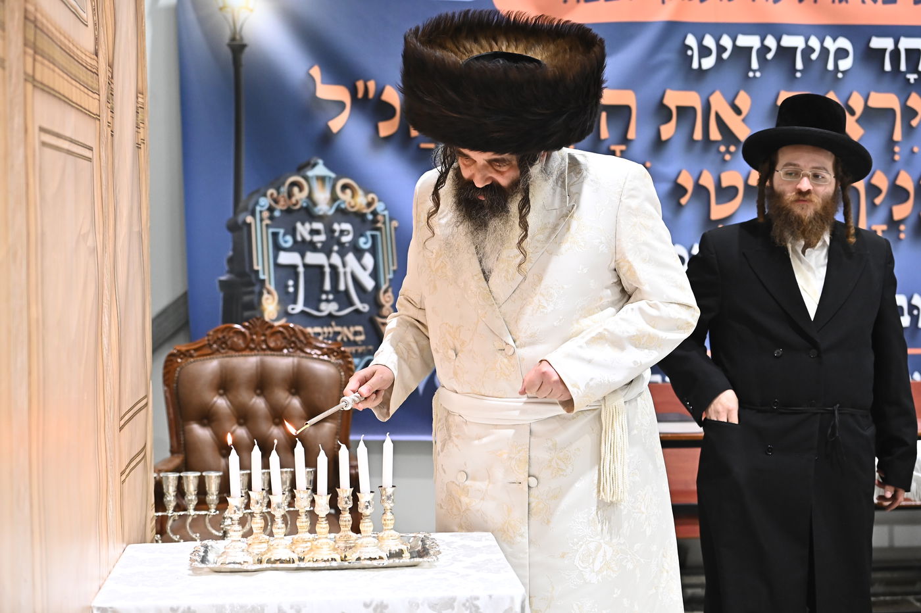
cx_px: 460
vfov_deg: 19.4
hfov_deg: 28.9
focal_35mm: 70
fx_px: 1790
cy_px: 306
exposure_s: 1/200
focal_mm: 70
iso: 2500
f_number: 4.5
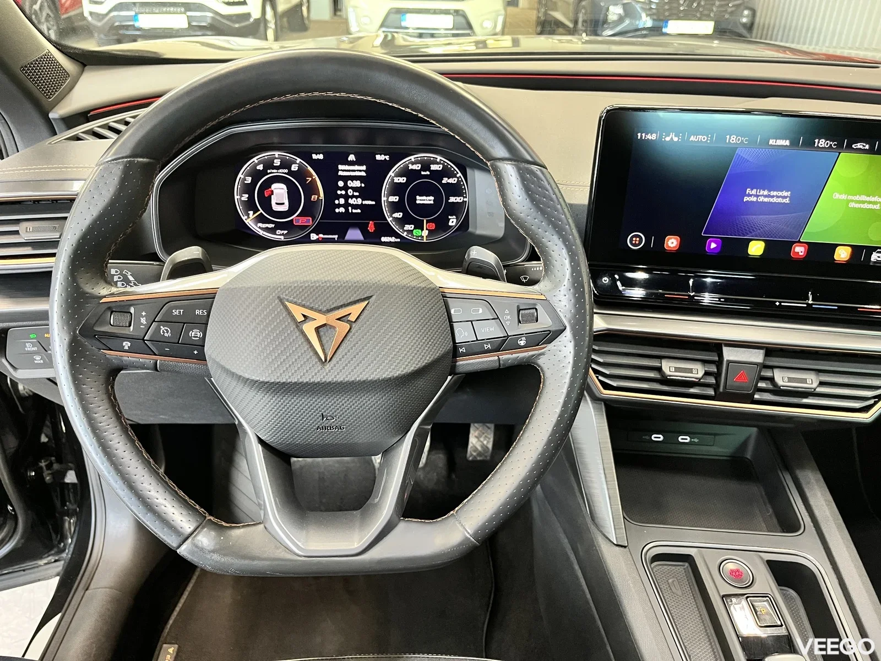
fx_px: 662
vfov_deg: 53.1
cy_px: 330
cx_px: 440
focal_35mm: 26
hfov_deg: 67.3
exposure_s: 1/42
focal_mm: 5.1
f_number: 1.6
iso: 400
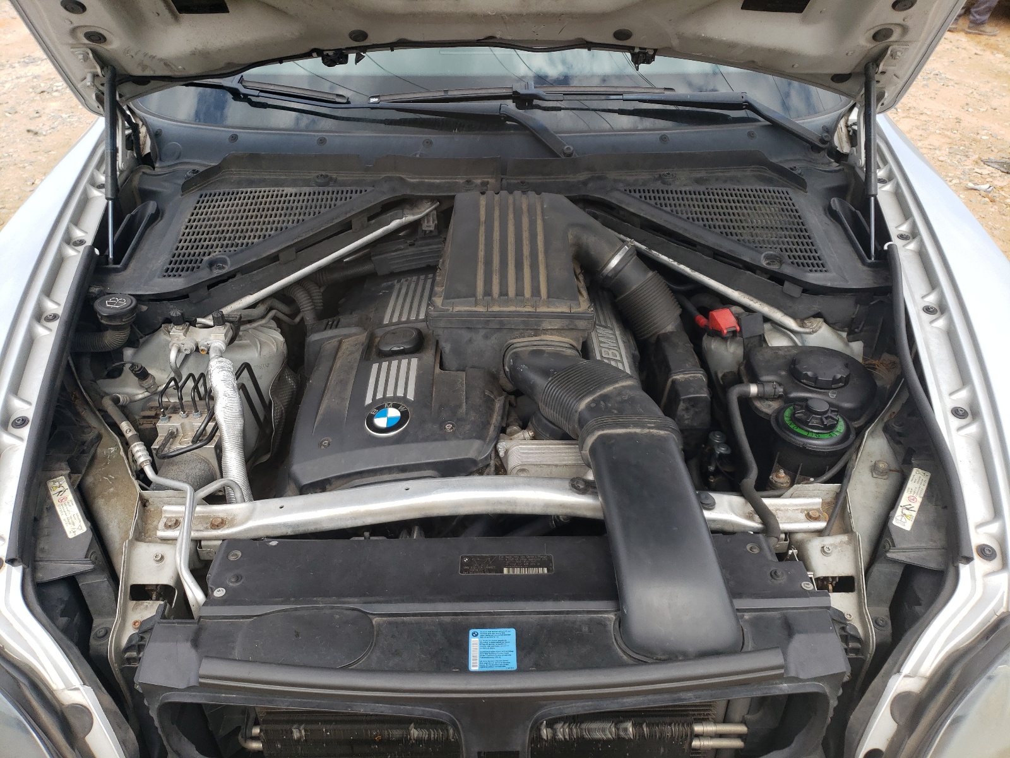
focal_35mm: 26
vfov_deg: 53.1
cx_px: 505
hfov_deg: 67.3
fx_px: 759
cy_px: 379
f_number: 1.5
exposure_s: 1/1111
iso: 50
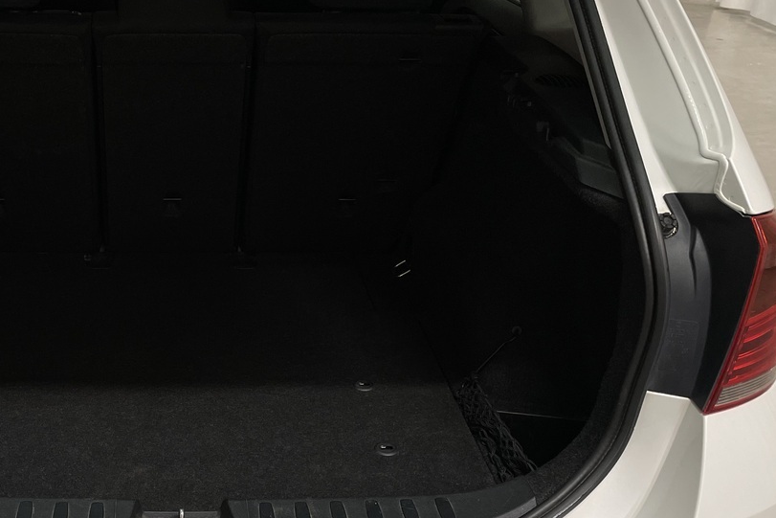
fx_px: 1035
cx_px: 168
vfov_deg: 28.0
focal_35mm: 48
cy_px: 301
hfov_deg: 39.7
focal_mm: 4.2
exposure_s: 1/100
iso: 80
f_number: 1.6
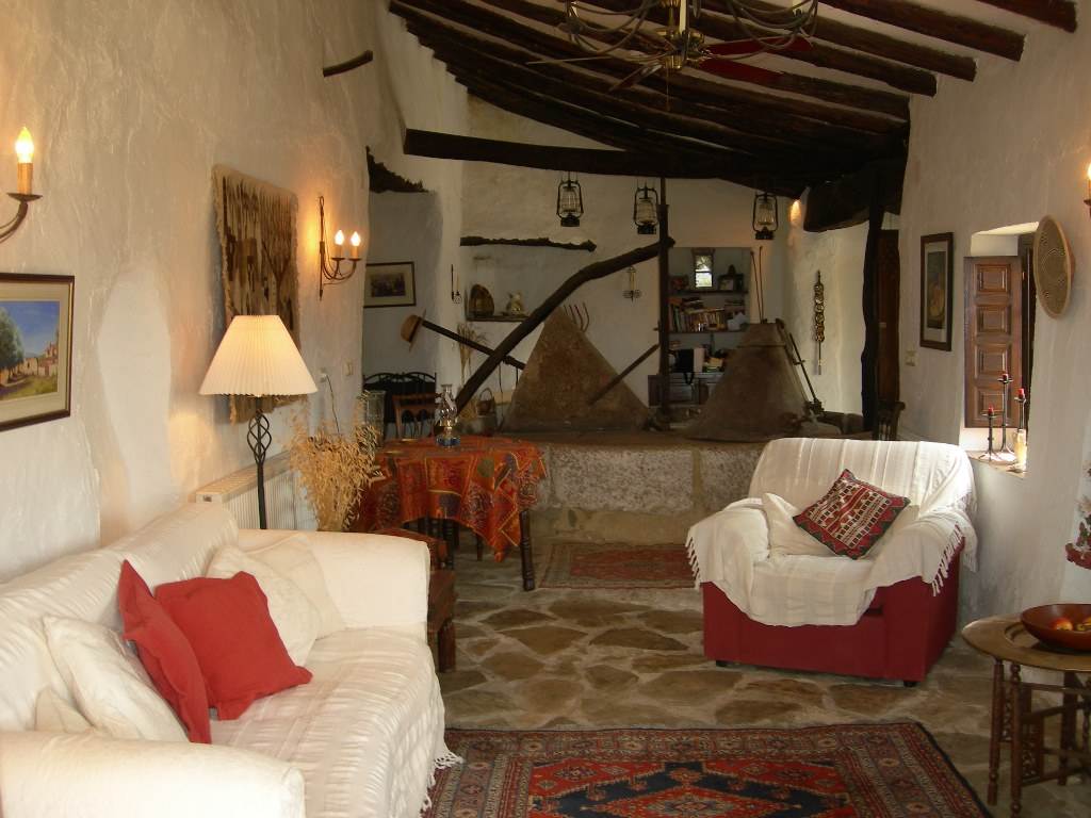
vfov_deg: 37.7
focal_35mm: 38
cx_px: 546
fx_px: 1198
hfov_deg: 49.0
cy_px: 409
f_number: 2.8
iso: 50
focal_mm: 7.8
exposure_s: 1/30
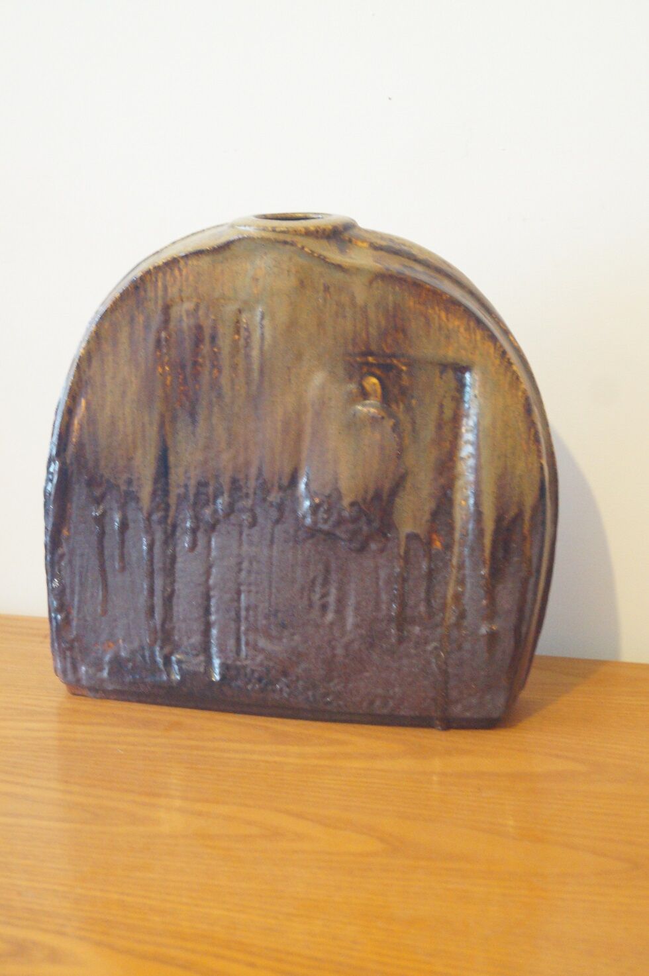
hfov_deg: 25.9
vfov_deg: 38.2
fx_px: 1409
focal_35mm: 52
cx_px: 324
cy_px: 488
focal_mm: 35
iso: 3200
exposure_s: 1/15
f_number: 4.5
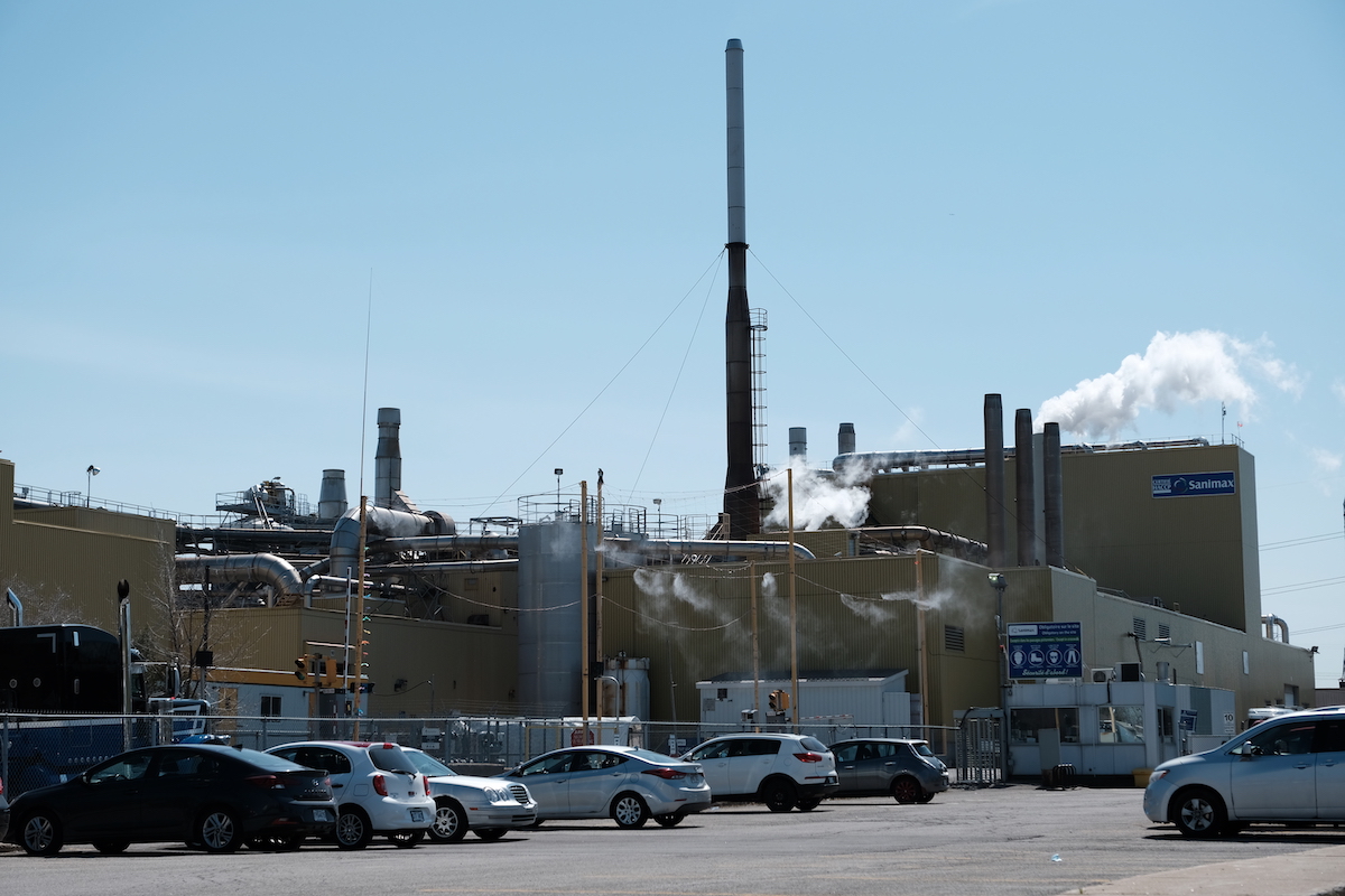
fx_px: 2316
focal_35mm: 62
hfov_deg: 32.4
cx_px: 672
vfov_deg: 21.9
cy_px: 448
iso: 200
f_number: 4
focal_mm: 41.4
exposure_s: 1/2000
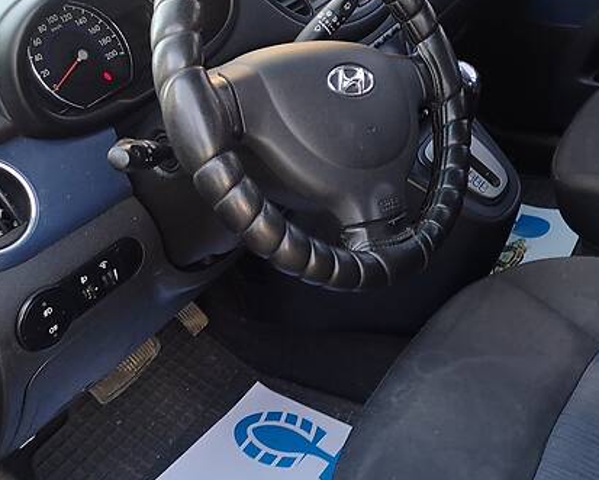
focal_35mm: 51
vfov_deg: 29.7
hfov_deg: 35.7
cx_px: 455
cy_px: 210
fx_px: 905
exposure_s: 1/50
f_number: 1.8
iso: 100
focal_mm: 4
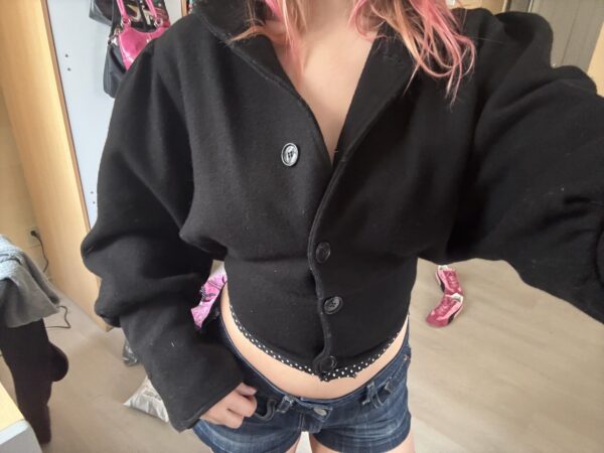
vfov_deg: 58.9
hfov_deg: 73.9
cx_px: 302
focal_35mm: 23
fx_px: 401
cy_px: 226
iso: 500
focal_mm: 2.69
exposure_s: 1/30
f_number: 1.9
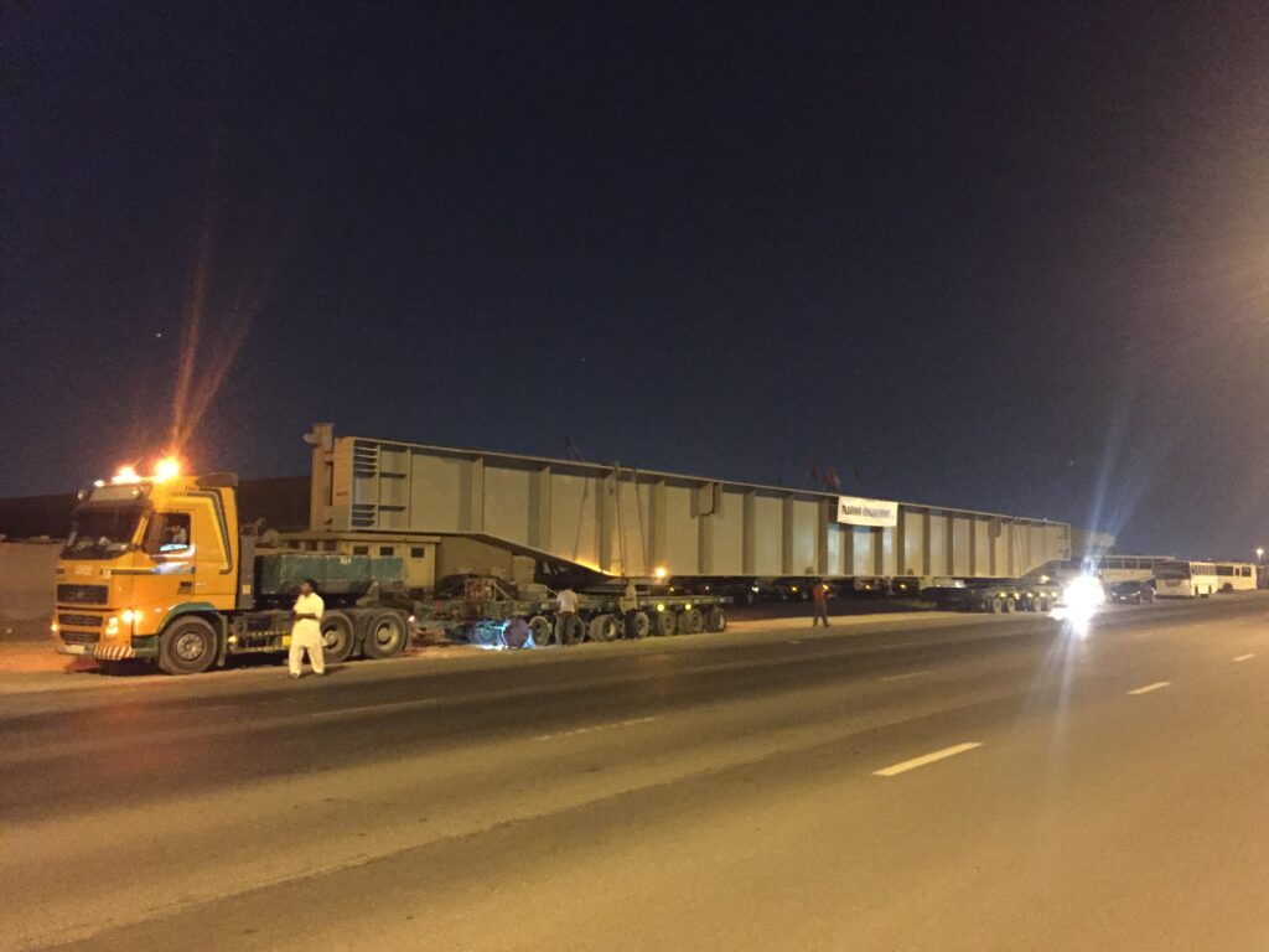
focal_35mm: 29
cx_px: 634
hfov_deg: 61.7
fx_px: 1063
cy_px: 476
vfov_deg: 48.2
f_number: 2.2
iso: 1250
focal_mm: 4.15
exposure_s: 1/17
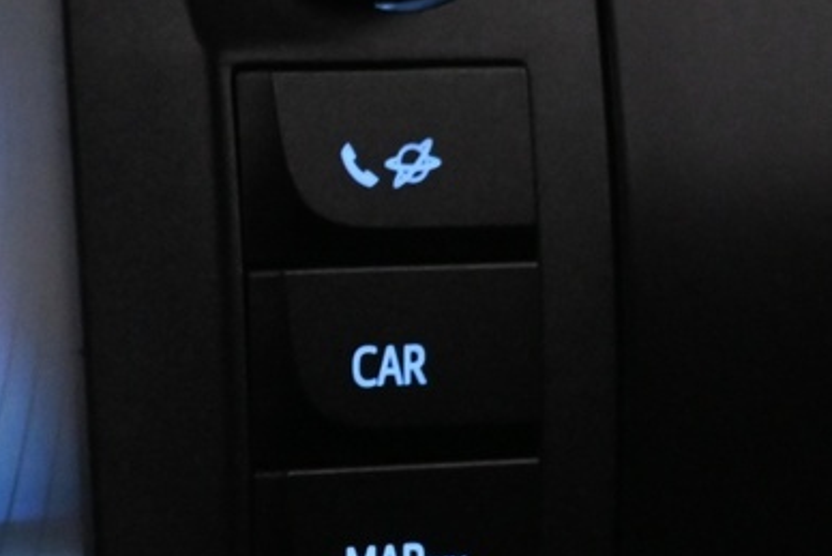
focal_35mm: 172
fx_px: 3977
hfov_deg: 11.0
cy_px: 146
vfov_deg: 8.0
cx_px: -755
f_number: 4.5
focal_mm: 27.5
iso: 2200
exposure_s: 1/40
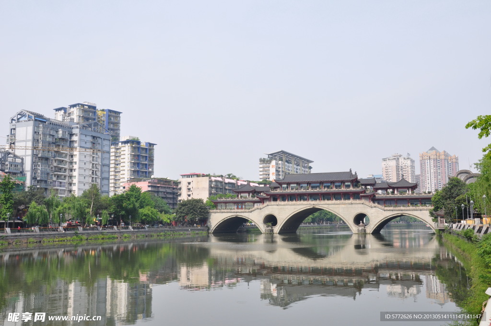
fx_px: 511
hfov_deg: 51.3
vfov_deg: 35.4
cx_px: 246
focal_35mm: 38
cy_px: 163
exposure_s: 1/250
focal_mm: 25
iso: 200
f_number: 10
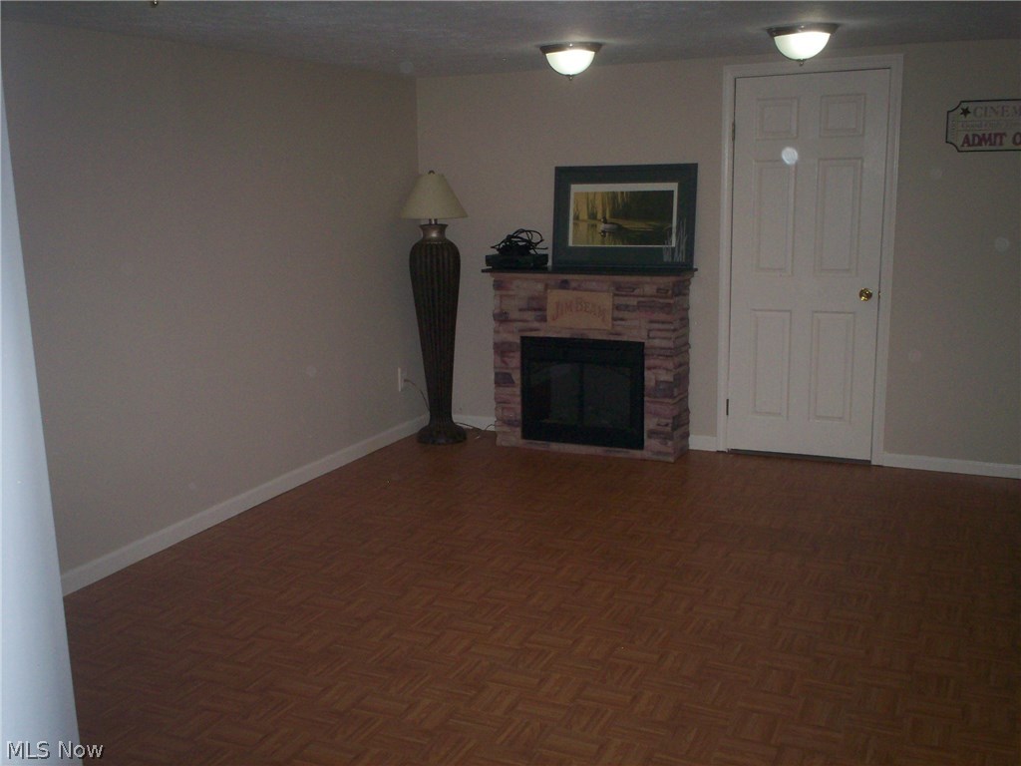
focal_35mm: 36
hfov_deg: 51.4
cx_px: 510
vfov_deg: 39.7
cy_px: 383
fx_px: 1062
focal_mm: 6
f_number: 4.5
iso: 140
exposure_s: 1/60
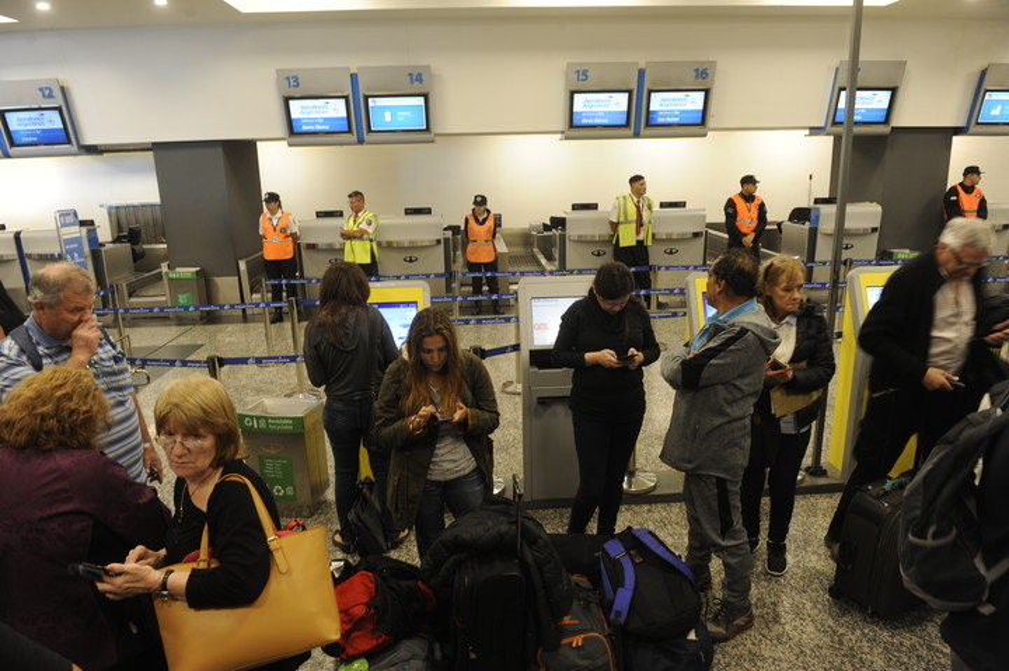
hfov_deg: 73.8
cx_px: 504
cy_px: 336
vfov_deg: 53.1
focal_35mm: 24
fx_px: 672
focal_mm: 24
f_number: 6.3
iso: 1000
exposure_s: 1/25
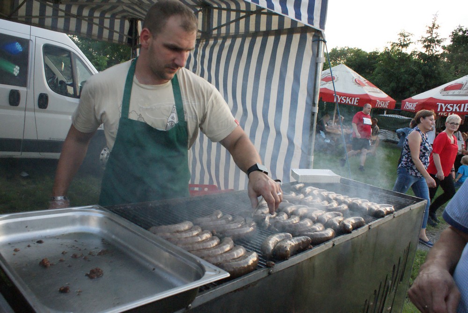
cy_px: 156
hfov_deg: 67.3
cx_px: 234
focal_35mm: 27
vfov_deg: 48.0
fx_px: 351
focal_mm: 18
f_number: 10
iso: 1600
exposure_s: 1/400
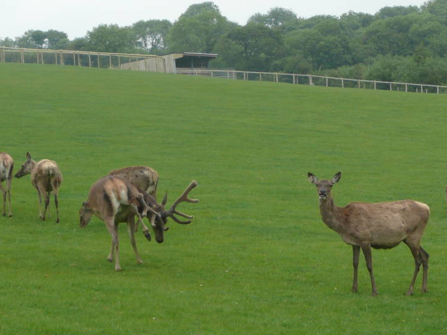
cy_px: 212
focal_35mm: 121
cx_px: 380
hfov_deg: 16.1
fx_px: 1562
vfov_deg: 12.2
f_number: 4.3
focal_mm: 9.1
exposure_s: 1/250
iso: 100
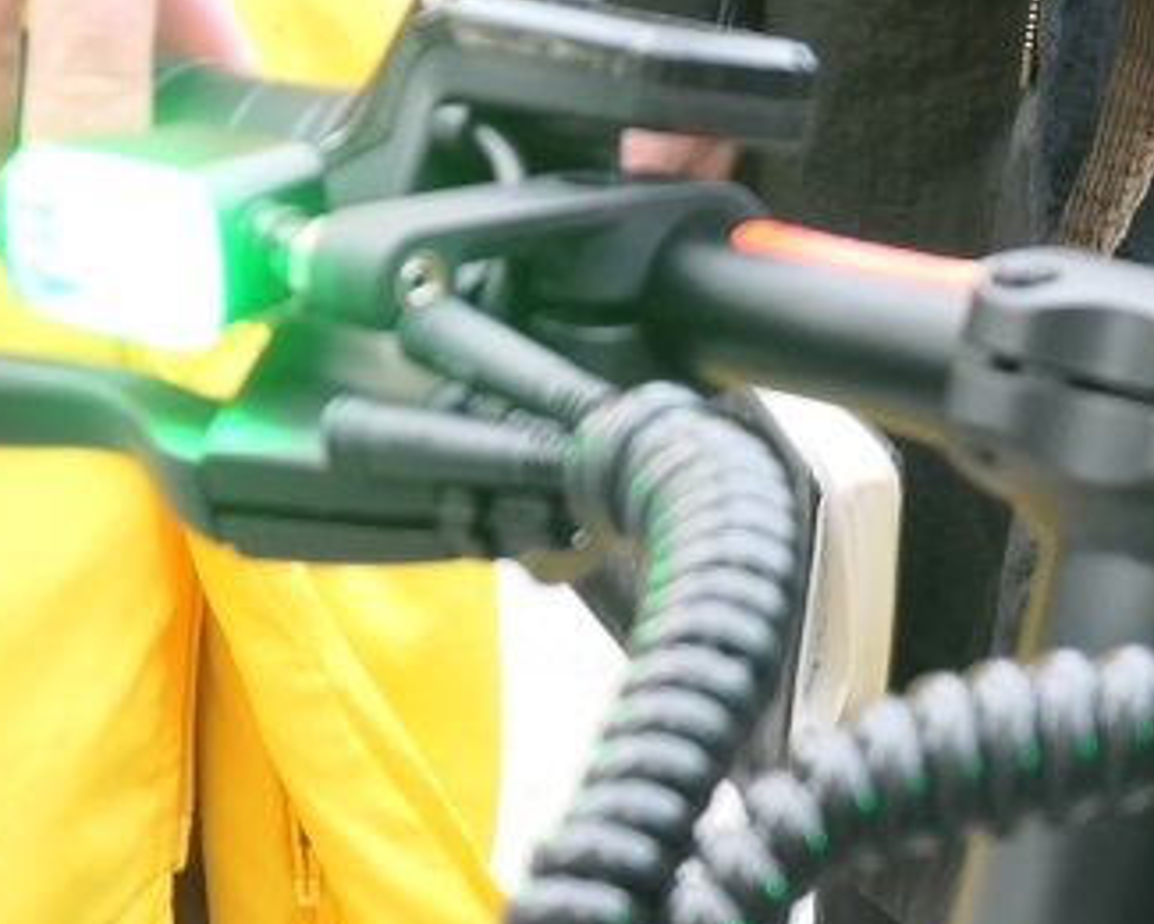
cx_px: 1058
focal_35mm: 215
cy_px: 721
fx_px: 7343
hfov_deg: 8.9
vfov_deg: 7.2
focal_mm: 22.6
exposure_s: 1/80
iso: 400
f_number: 4.5
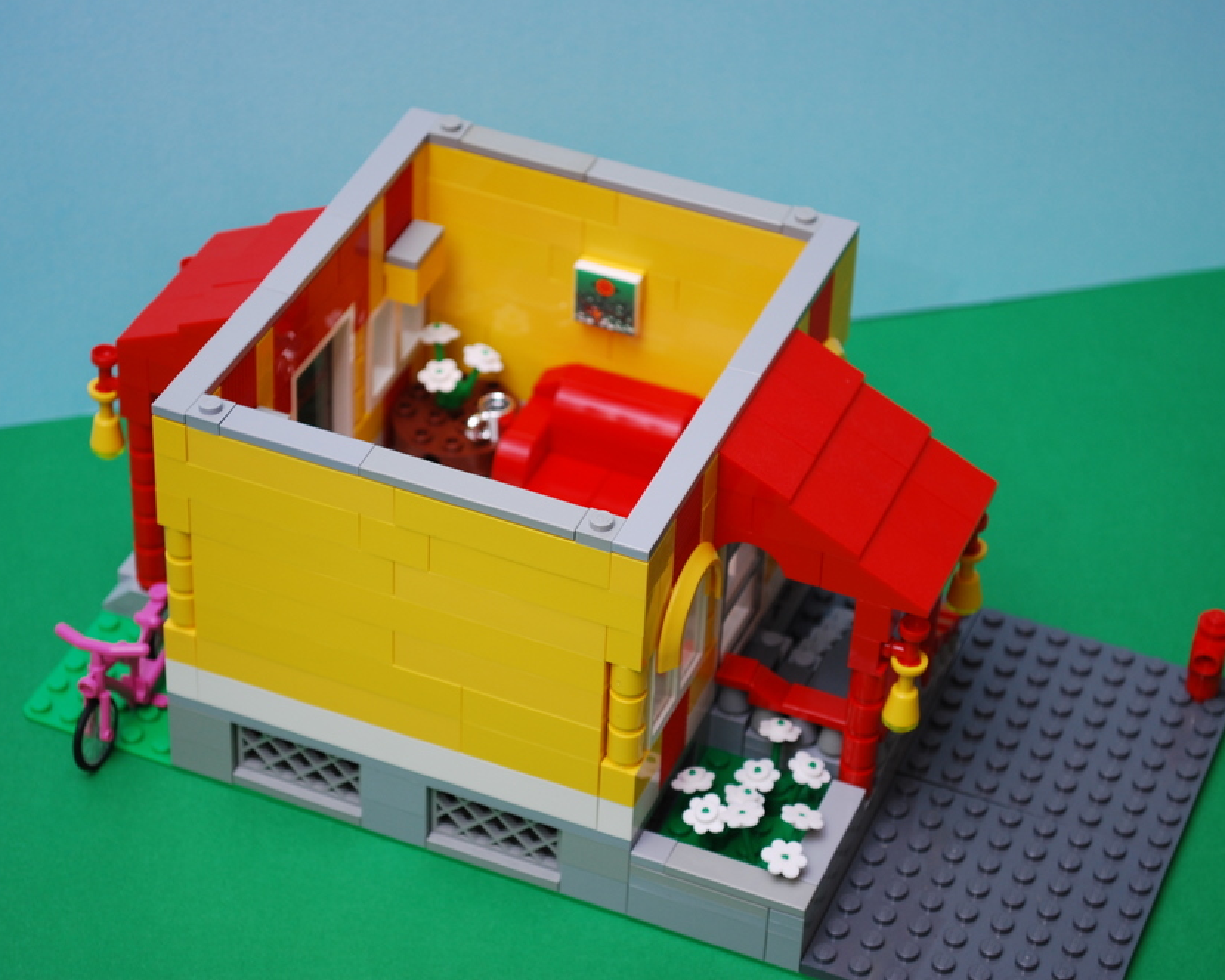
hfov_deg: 20.5
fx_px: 3392
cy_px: 494
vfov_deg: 16.4
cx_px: 533
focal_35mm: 94
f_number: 5.6
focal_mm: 55
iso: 200
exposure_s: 1/60
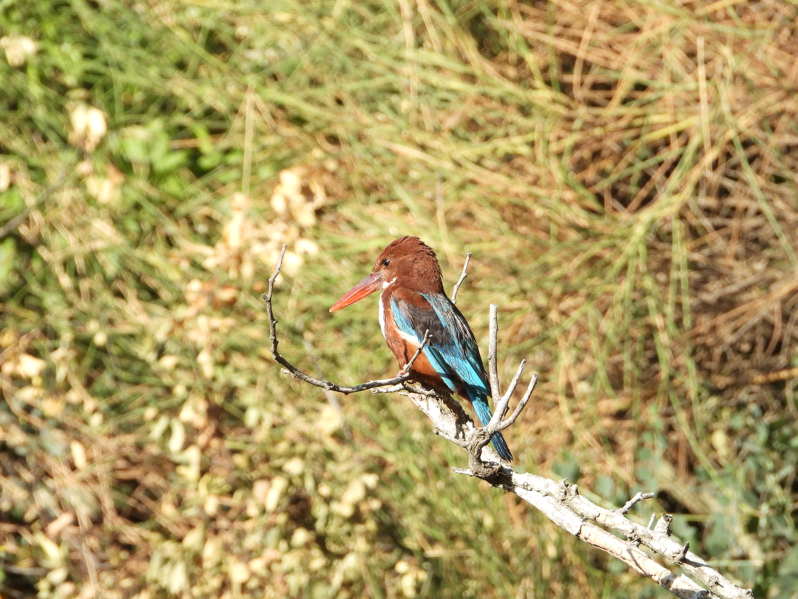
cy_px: 300
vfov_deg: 1.9
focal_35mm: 800
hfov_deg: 2.5
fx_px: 18442
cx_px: 399
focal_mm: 144
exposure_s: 1/500
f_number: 5.6
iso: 250
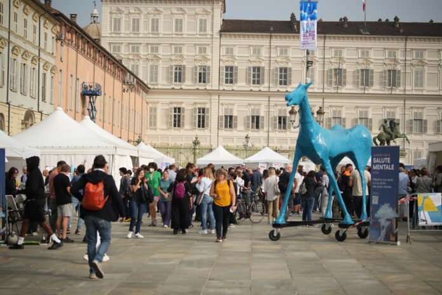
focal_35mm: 70
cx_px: 221
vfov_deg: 19.5
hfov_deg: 28.8
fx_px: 859
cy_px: 148
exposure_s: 1/1000
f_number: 2.8
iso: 200
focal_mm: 70
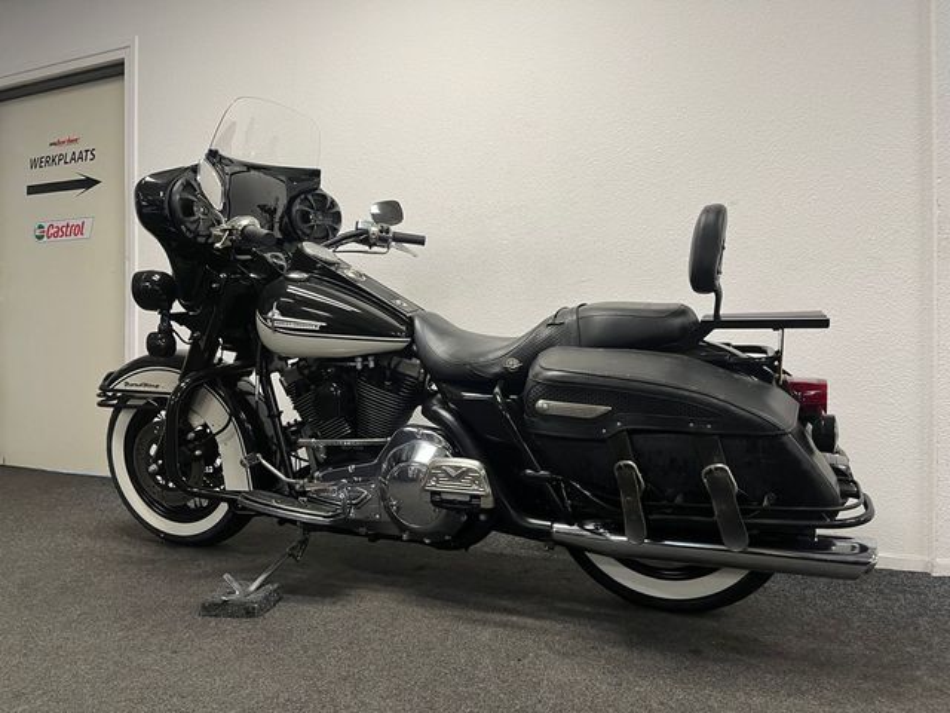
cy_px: 356
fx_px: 714
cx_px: 475
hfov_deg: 67.3
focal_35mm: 26
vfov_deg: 53.1
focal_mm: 5.1
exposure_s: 1/50
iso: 64
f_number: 1.6
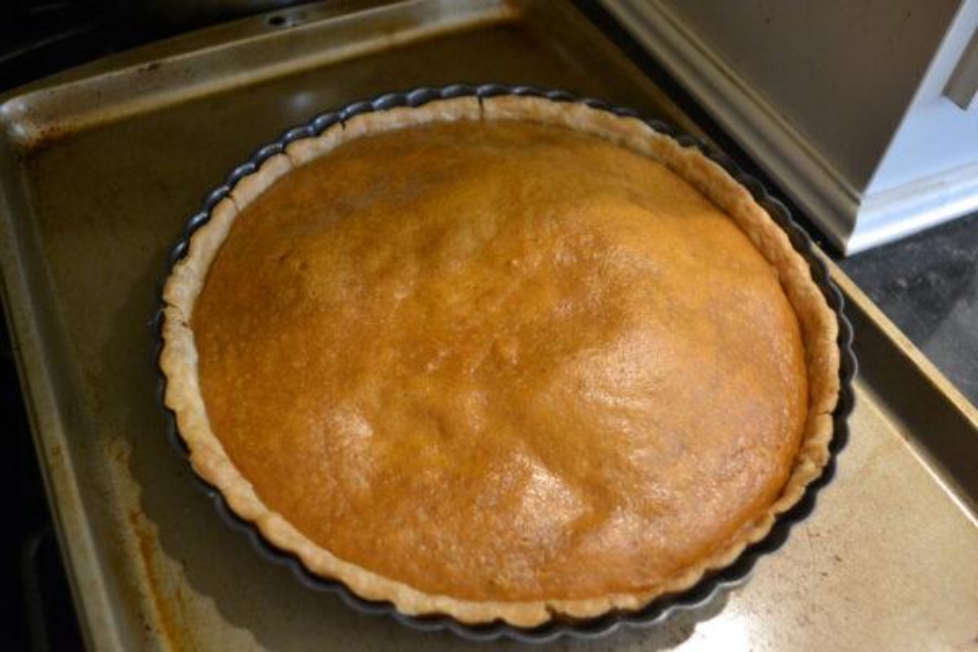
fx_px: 815
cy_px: 326
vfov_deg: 43.6
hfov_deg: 61.9
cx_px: 489
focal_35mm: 30
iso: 1600
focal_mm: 20
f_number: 3.8
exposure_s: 1/60
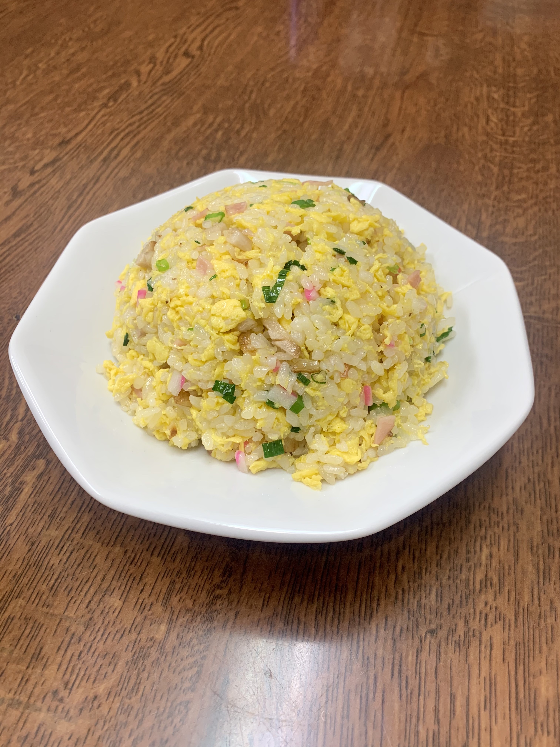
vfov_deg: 67.3
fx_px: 561
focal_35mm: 26
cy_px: 374
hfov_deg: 53.1
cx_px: 280
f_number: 1.8
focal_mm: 4.25
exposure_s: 1/60
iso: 50
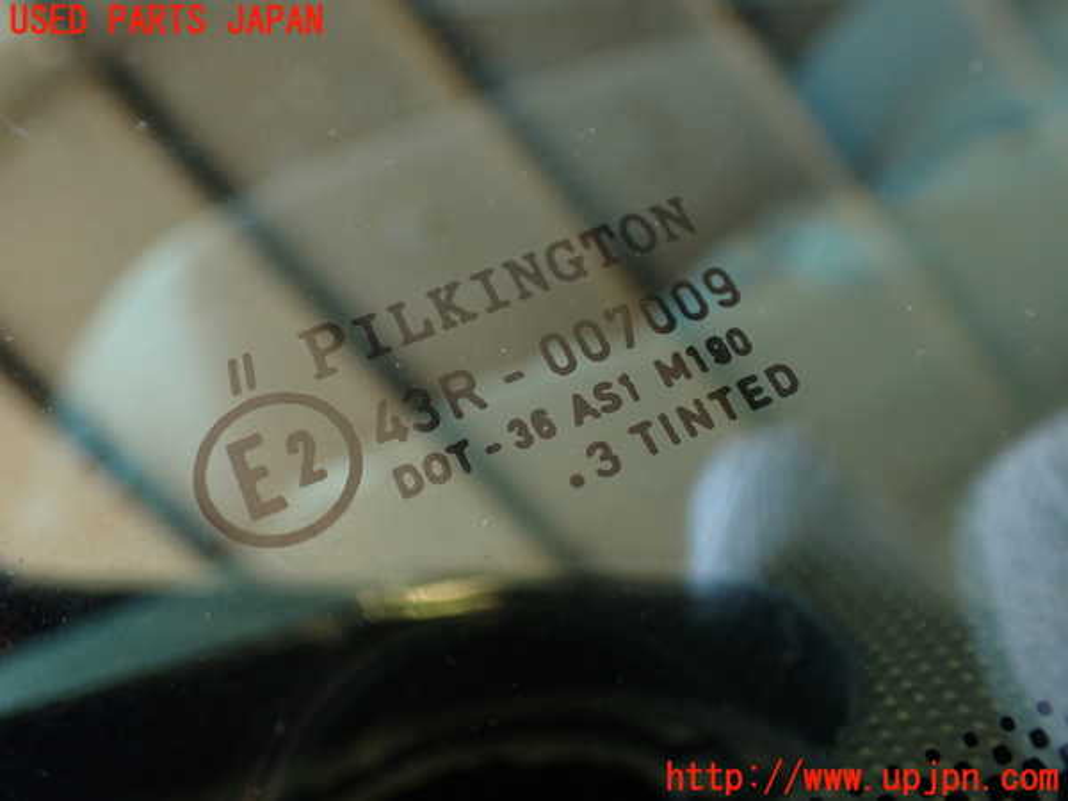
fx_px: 987
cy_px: 400
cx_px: 534
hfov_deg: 56.8
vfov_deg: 44.2
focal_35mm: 32
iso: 200
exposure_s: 1/50
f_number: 2.4
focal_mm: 5.79
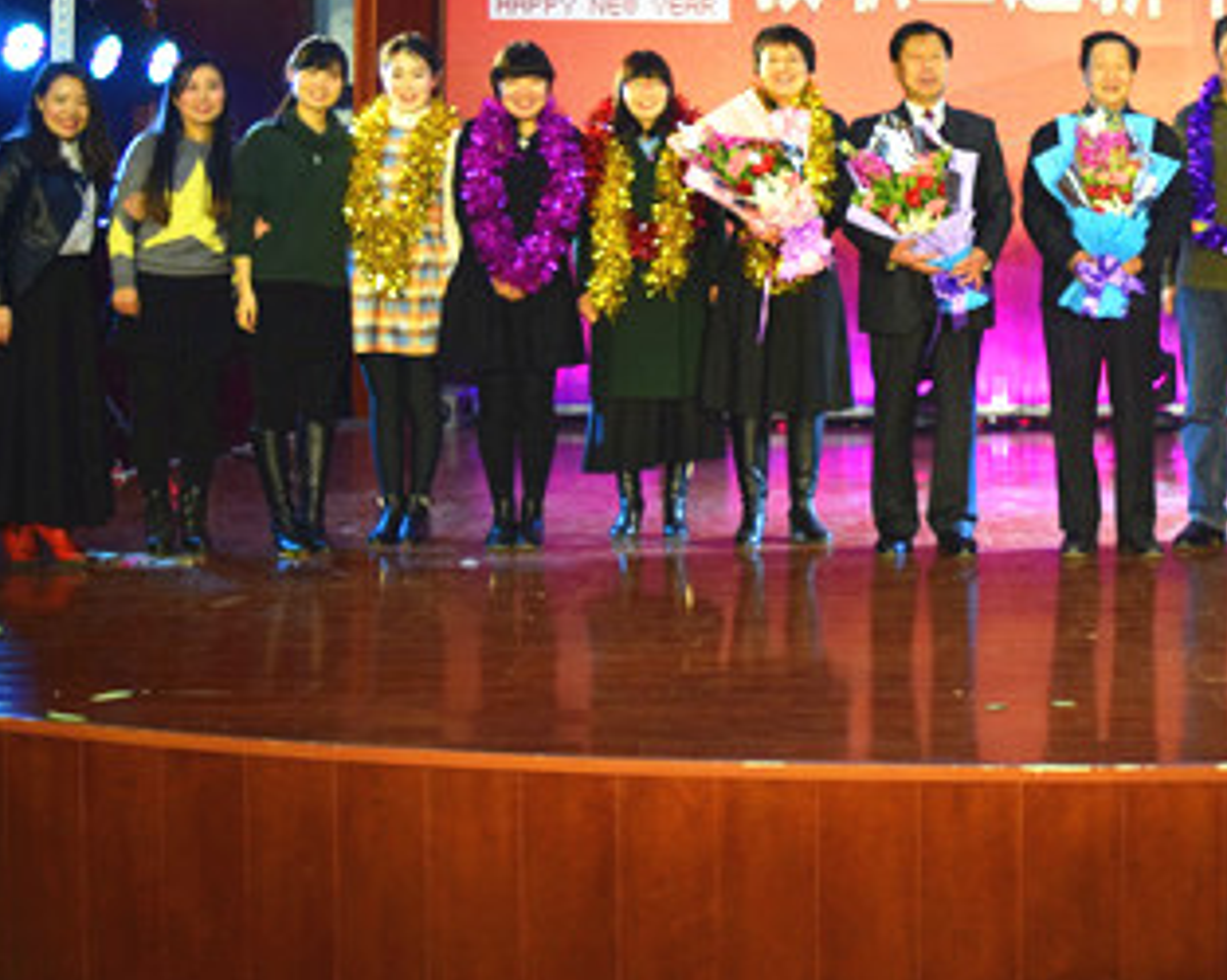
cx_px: 1000
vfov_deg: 27.7
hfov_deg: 33.6
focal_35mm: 54
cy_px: 239
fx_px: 1960
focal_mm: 20
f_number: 3.5
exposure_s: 1/500
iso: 1800
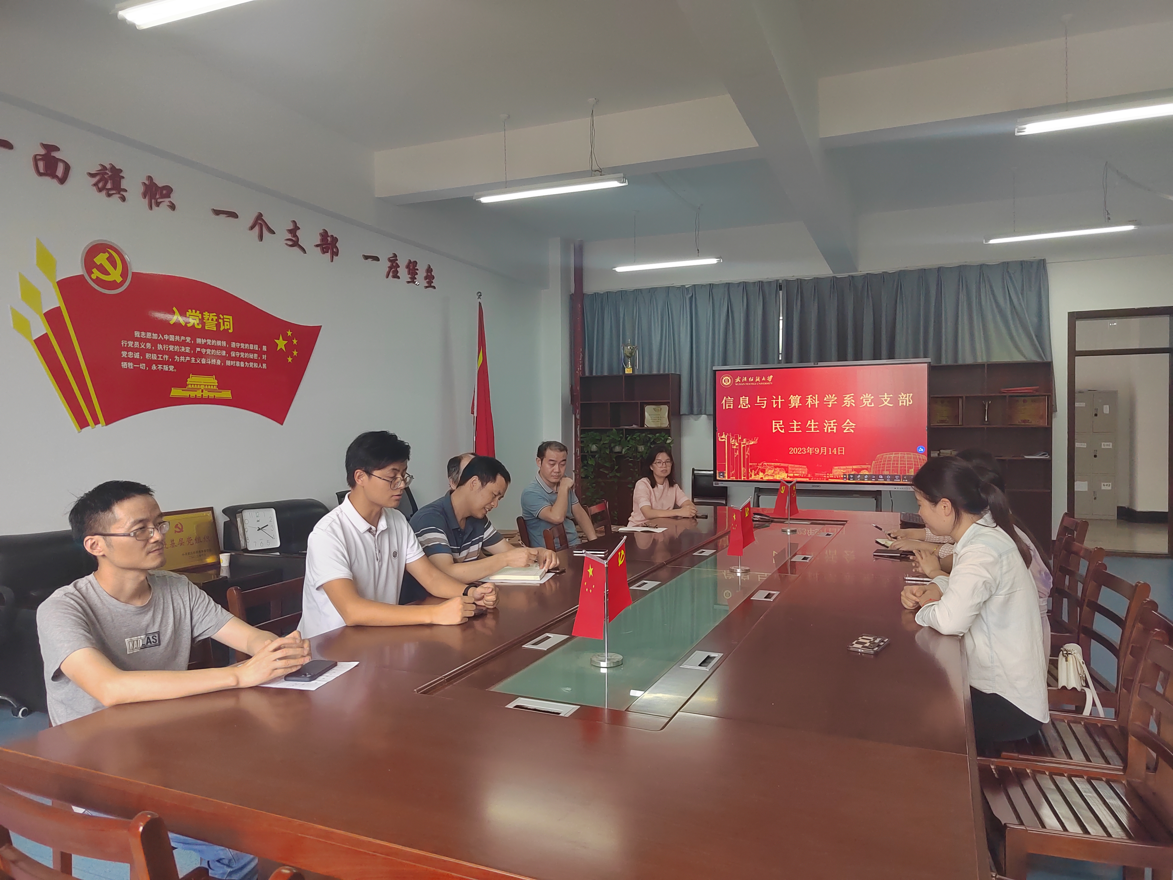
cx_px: 586
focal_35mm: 23
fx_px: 779
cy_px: 440
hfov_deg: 73.9
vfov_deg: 58.9
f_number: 1.9
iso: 1059
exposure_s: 1/120
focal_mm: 5.52
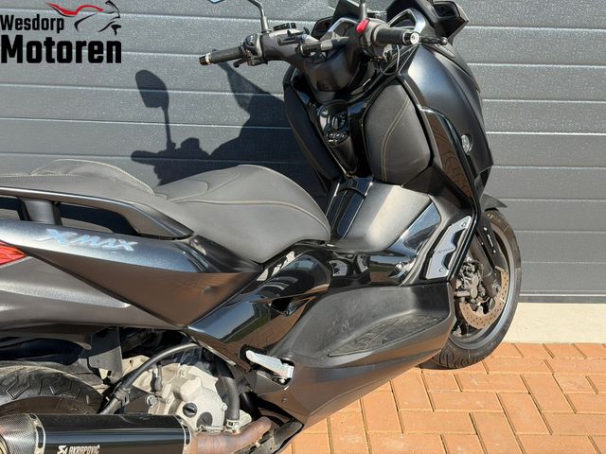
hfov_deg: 39.7
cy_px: 227
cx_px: 303
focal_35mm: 48
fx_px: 840
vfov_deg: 30.3
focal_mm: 6.76
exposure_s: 1/1608
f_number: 1.78
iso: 80
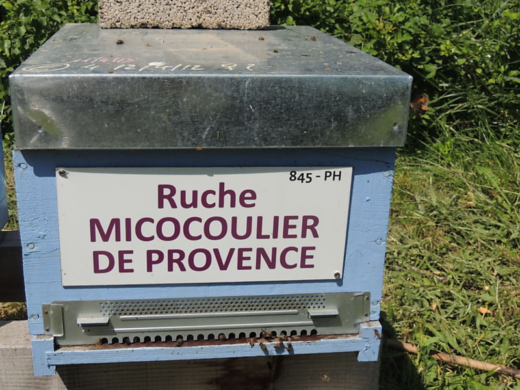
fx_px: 706
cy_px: 195
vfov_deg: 30.9
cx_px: 260
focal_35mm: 47
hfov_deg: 40.4
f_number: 3.5
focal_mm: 8.3
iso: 100
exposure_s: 1/1250
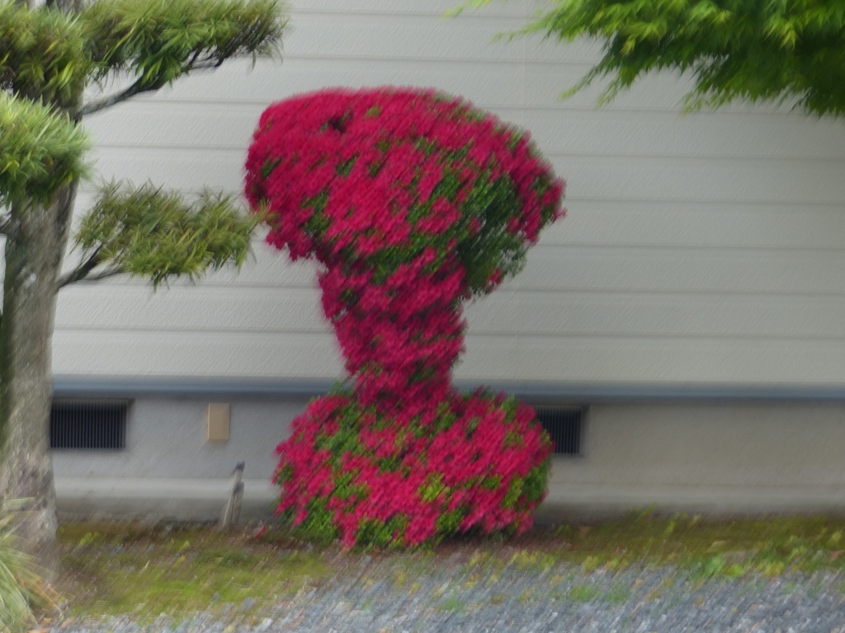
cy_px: 316
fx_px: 3417
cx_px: 422
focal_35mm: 140
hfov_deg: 14.1
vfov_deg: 10.6
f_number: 2.8
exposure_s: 1/10
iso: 100
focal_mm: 25.2
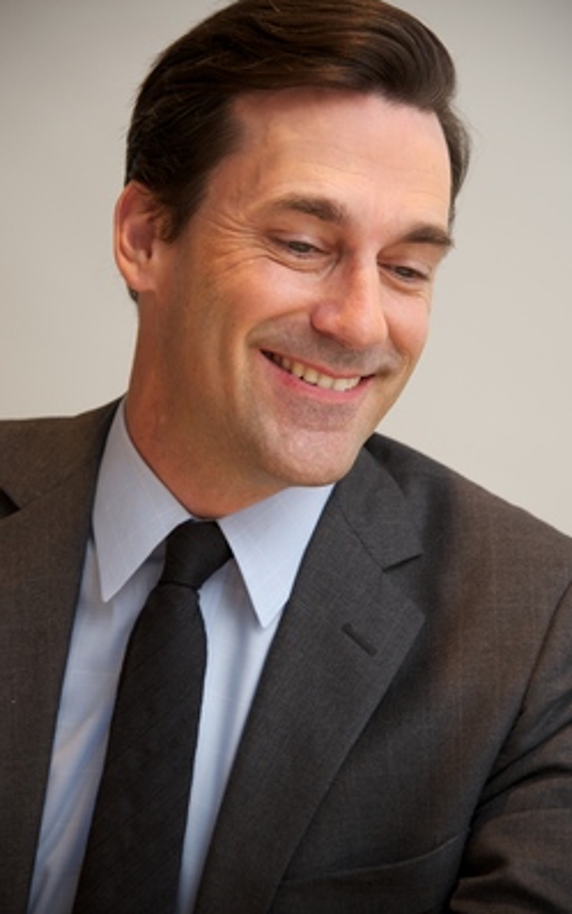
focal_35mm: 174
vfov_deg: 12.0
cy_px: 457
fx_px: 4337
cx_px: 285
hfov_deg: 7.5
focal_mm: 170
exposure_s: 1/60
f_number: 6.3
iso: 640
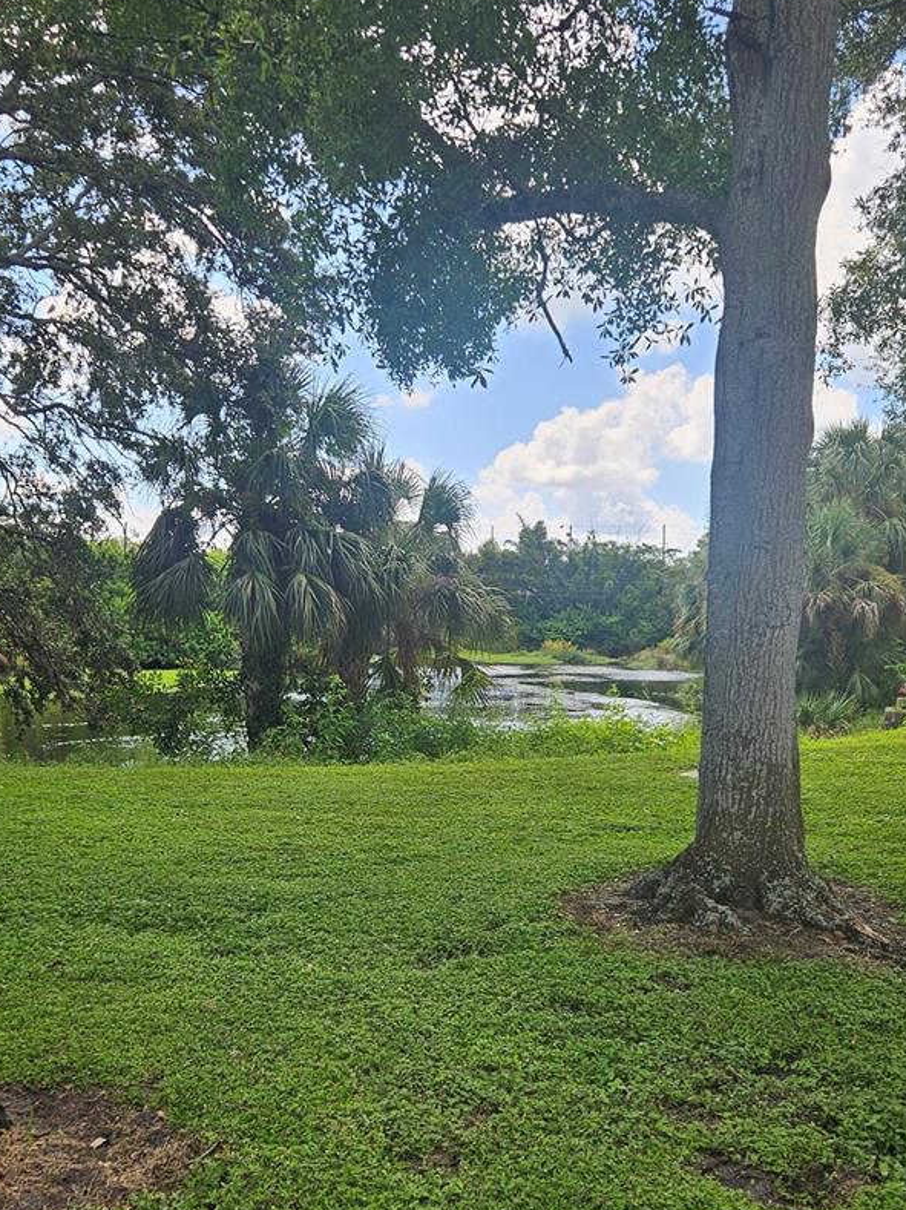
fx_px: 1222
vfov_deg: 52.4
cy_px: 701
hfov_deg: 40.6
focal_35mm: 35
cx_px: 399
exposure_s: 1/617
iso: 25
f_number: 1.8
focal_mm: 5.4
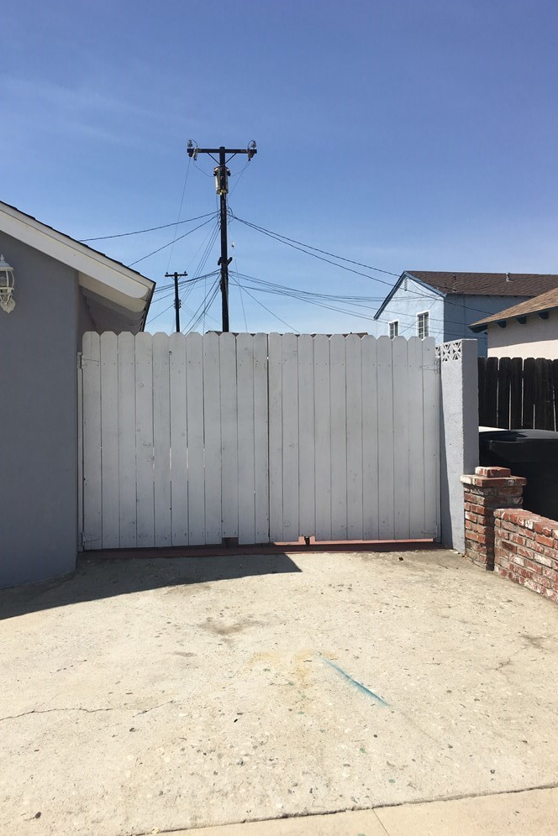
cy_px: 420
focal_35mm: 31
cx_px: 243
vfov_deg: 60.3
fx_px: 721
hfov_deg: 42.2
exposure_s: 1/2262
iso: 25
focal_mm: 4.15
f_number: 2.2
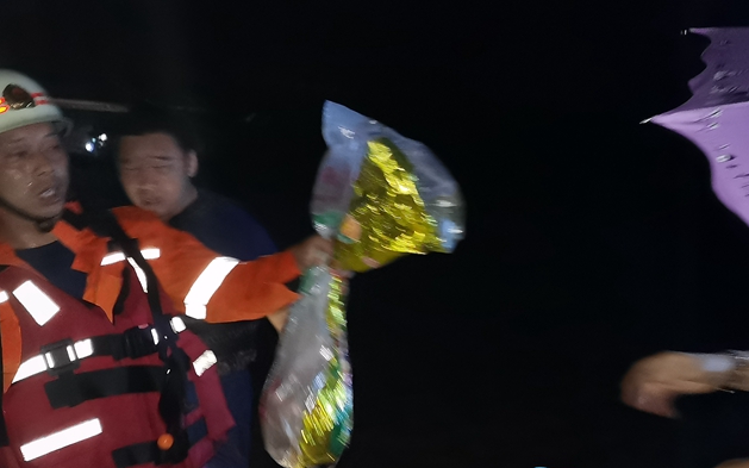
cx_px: 376
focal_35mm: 41
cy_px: 281
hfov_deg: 48.2
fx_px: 837
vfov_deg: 31.2
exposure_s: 1/20
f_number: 1.8
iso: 1000
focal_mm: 5.58
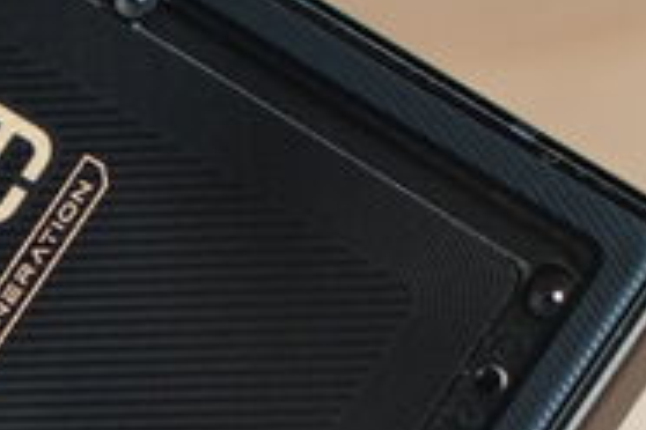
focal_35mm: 267
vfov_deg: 5.1
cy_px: 416
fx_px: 4791
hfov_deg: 7.6
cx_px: -332
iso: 640
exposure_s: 1/160
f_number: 5
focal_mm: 60
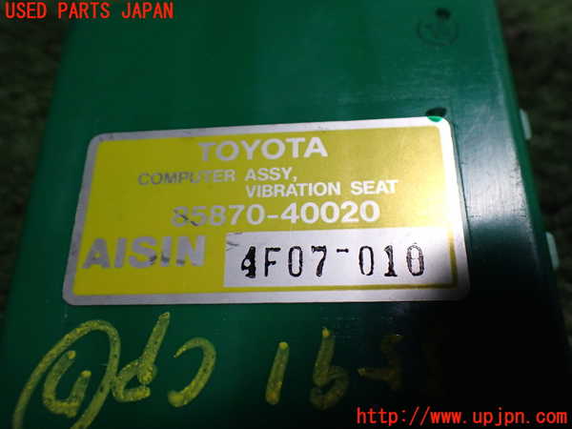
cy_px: 214
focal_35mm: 30
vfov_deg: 46.8
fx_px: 496
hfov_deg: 60.0
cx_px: 286
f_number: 2.3
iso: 640
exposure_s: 1/125
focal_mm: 5.4
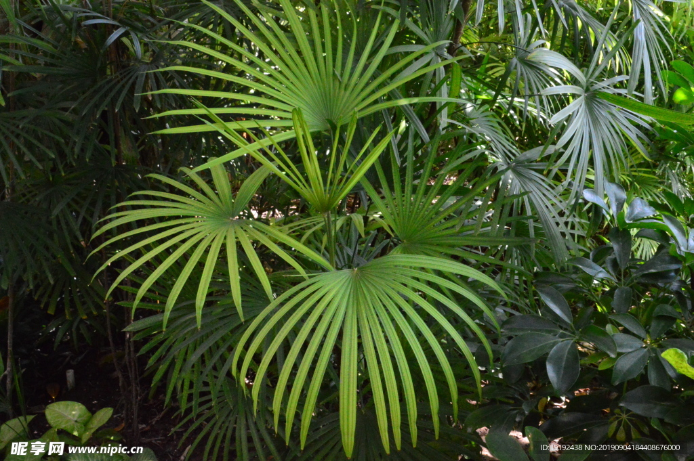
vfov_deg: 34.2
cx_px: 347
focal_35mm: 39
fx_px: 751
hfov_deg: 49.6
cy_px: 230
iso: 6400
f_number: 22
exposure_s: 1/60
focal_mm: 26
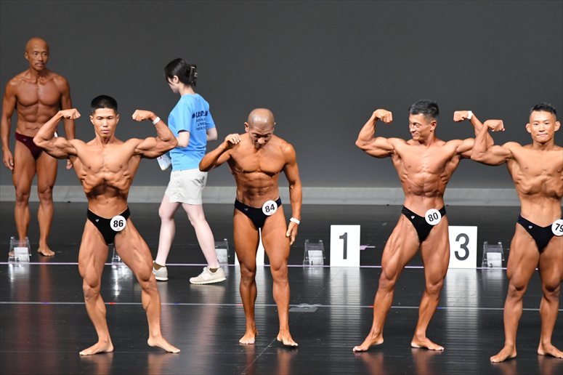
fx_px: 4220
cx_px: 282
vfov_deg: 5.1
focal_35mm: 270
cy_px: 188
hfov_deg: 7.6
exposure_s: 1/400
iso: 5000
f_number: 5.6
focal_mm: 180
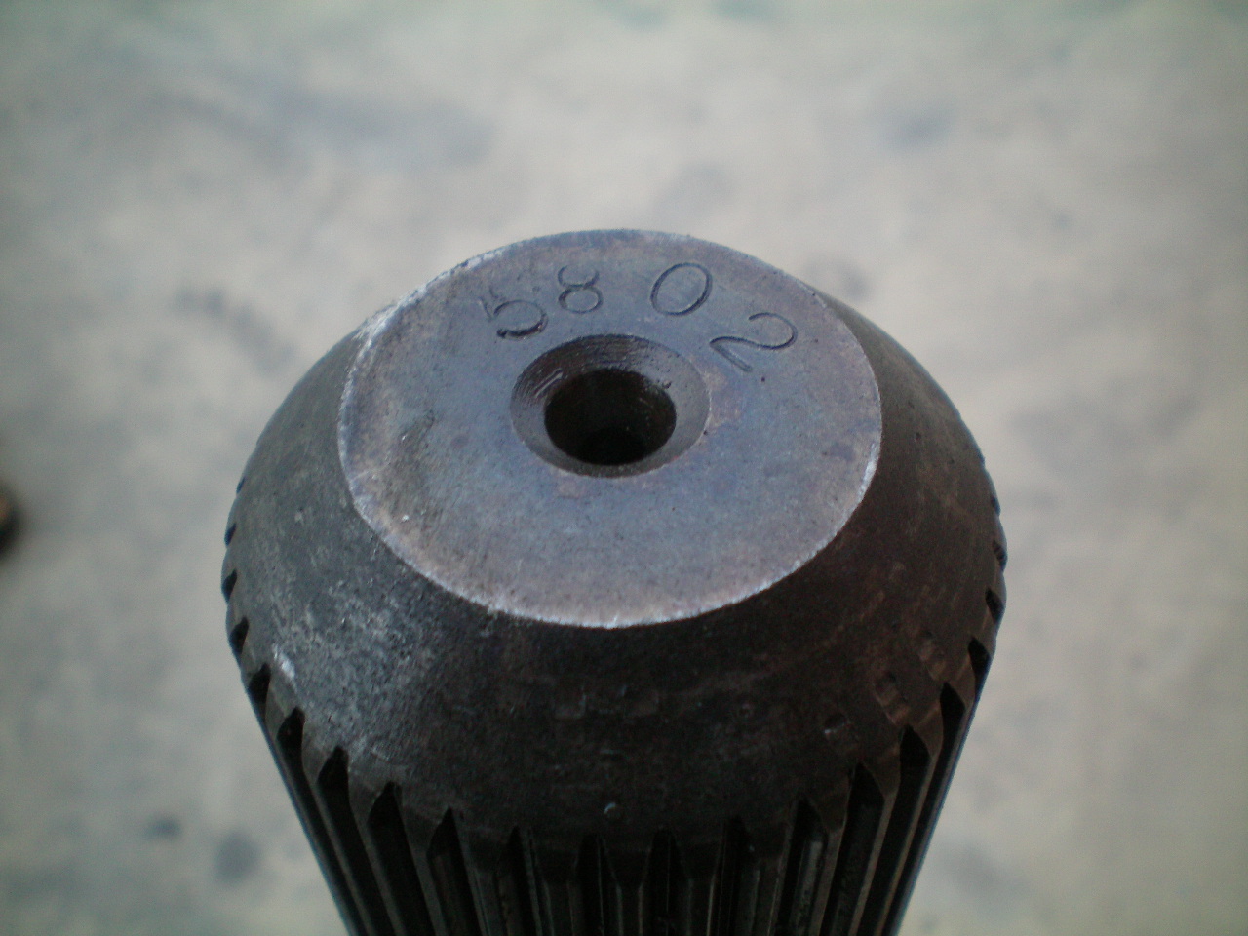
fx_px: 1370
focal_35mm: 38
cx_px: 624
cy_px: 468
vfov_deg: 37.7
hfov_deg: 49.0
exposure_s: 1/50
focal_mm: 6.3
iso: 80
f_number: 3.1
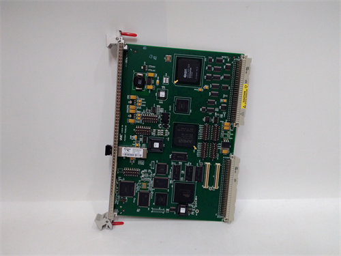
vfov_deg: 51.4
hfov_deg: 65.3
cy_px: 128
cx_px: 170
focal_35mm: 27
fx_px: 266
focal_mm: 3.79
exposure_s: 1/33
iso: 312
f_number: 2
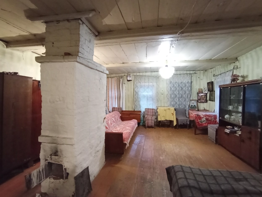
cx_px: 131
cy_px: 98
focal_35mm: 16
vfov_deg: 78.1
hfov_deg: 94.5
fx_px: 121
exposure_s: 1/25
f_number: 2.2
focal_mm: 1.65
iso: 829
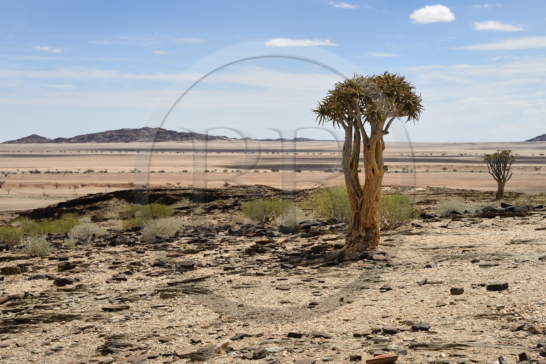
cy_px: 182
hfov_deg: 28.8
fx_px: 1061
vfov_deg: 19.4
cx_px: 273
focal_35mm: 70
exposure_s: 1/400
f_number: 13
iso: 200
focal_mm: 70
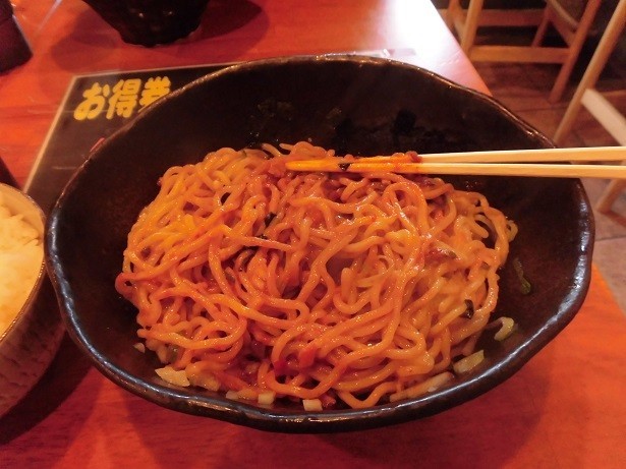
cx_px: 313
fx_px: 434
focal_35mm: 24
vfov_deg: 56.8
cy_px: 234
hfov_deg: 71.6
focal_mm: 4.3
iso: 400
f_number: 3.1
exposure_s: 1/25
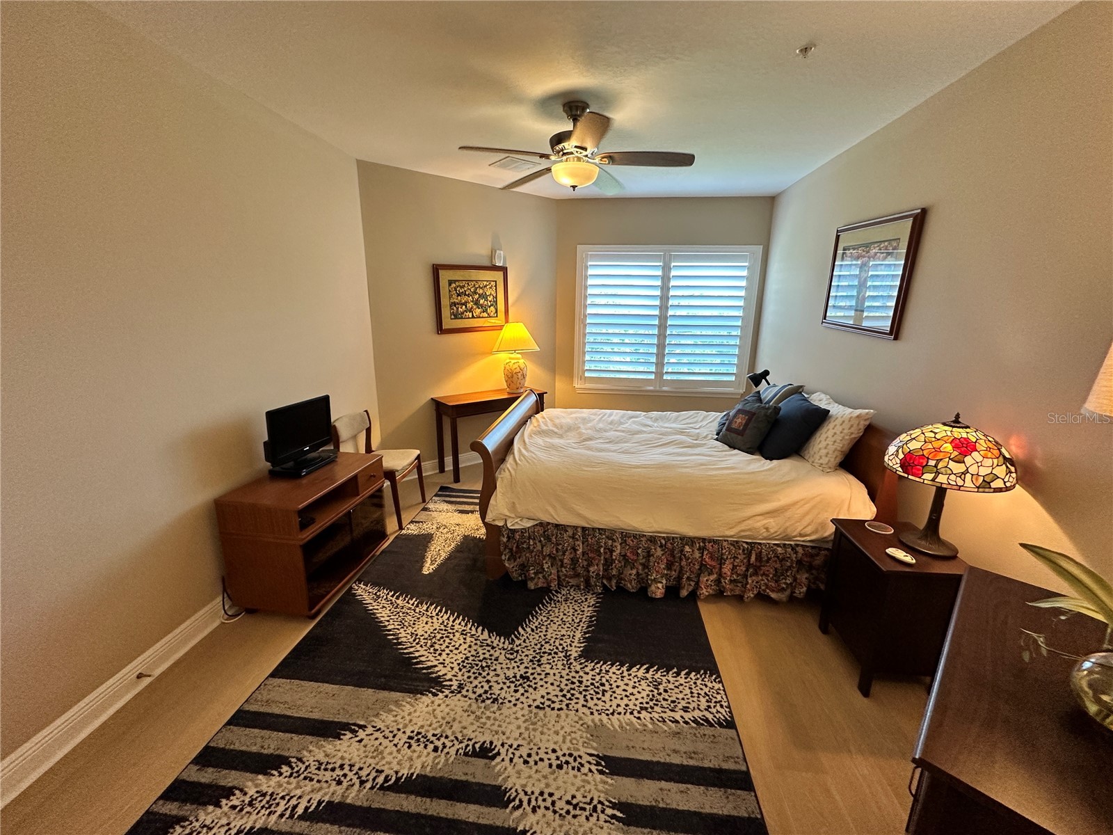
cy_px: 418
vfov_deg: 85.7
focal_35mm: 14
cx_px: 556
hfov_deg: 102.1
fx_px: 450
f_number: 2.2
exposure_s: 1/120
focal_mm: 2.22
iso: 250
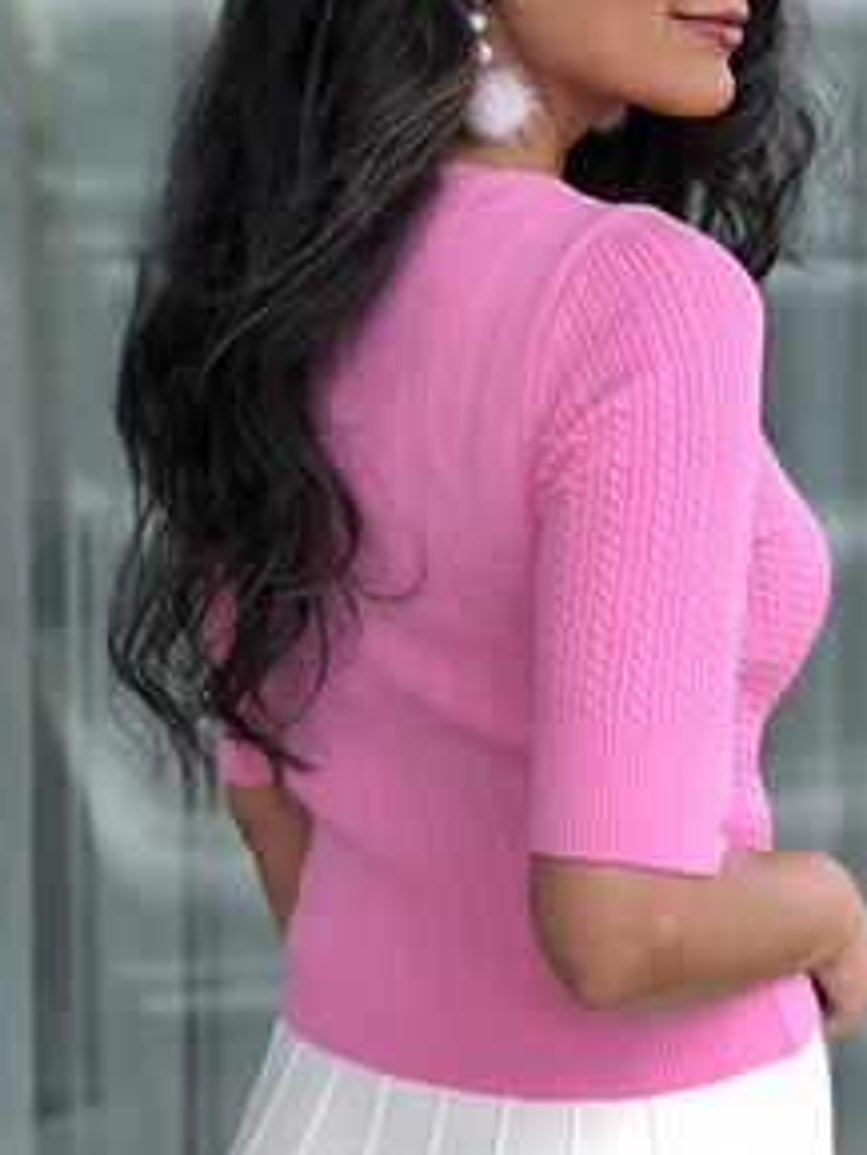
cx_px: 579
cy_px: 456
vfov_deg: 21.5
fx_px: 3037
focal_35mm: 91
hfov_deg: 16.2
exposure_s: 1/120
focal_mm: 6
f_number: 2.4
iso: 25
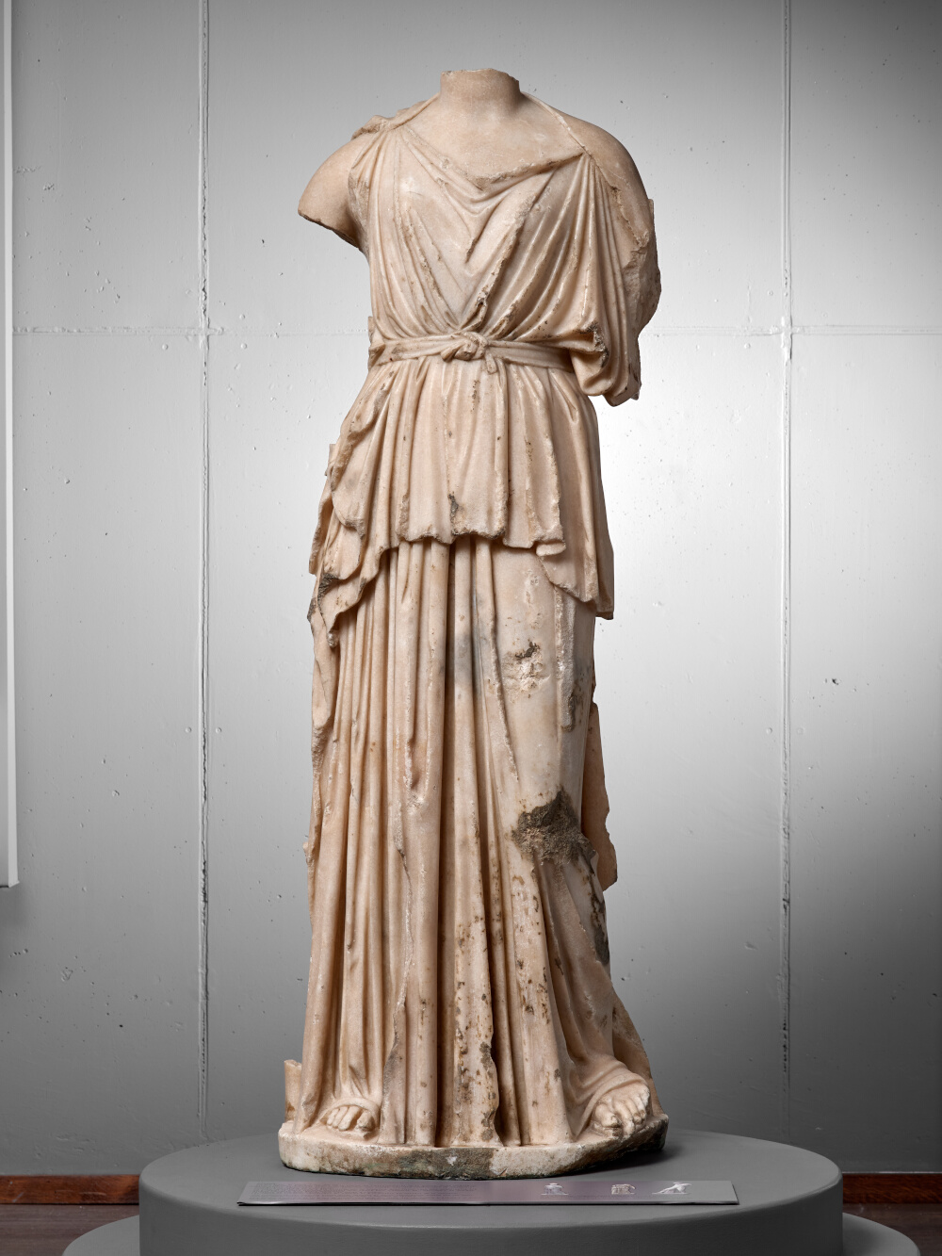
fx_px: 2286
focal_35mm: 63
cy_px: 628
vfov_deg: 30.7
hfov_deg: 23.3
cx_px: 471
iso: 200
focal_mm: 80
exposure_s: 1/60
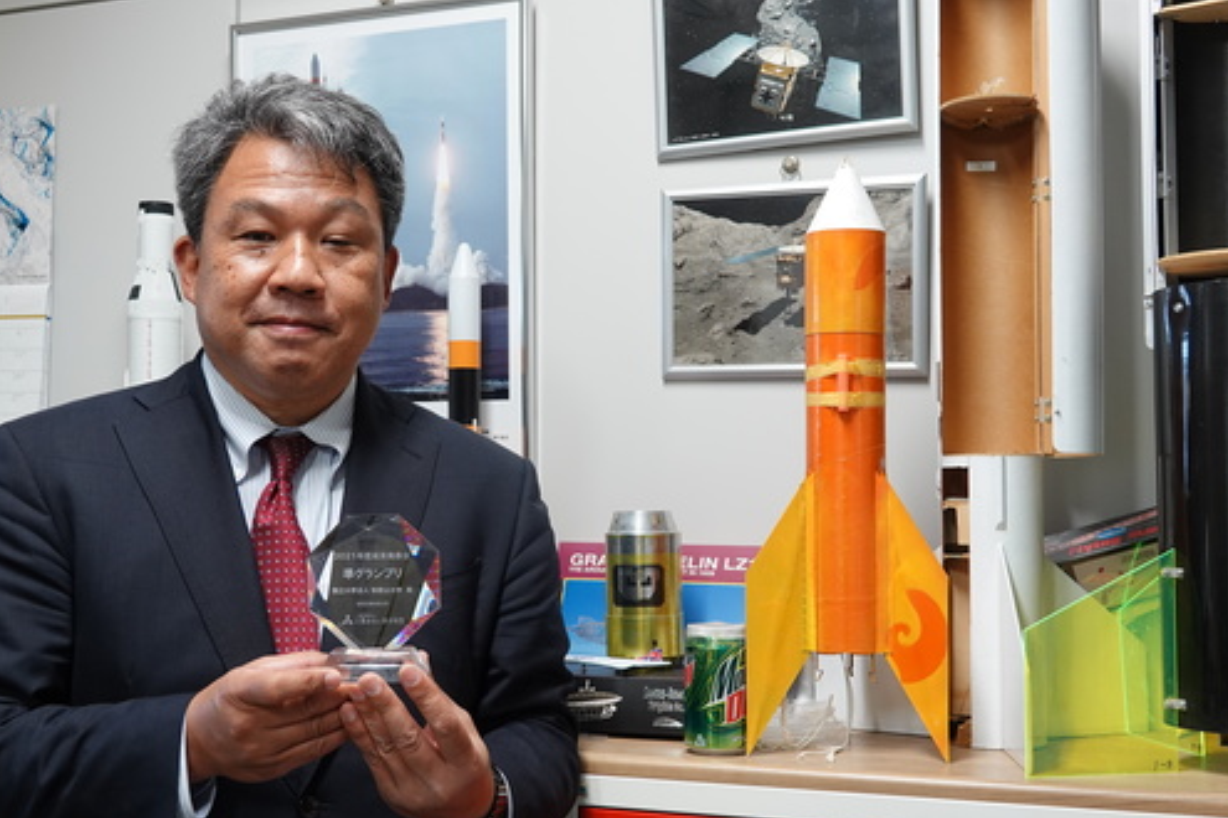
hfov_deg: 44.4
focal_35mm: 44
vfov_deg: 30.5
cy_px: 447
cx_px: 548
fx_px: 1501
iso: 250
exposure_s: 1/40
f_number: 2.8
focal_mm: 12.63
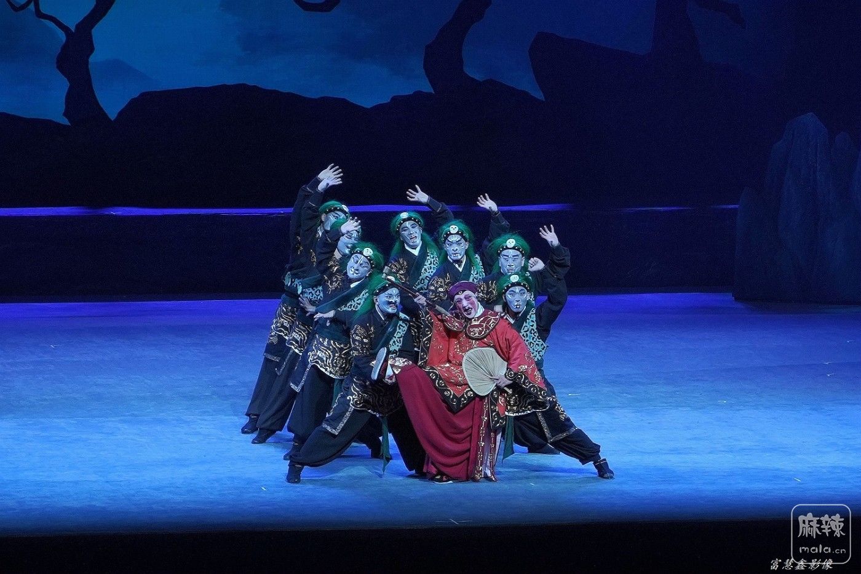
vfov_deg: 8.7
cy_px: 287
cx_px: 430
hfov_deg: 13.1
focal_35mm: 157
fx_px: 3754
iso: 1250
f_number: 4
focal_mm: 105
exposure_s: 1/800
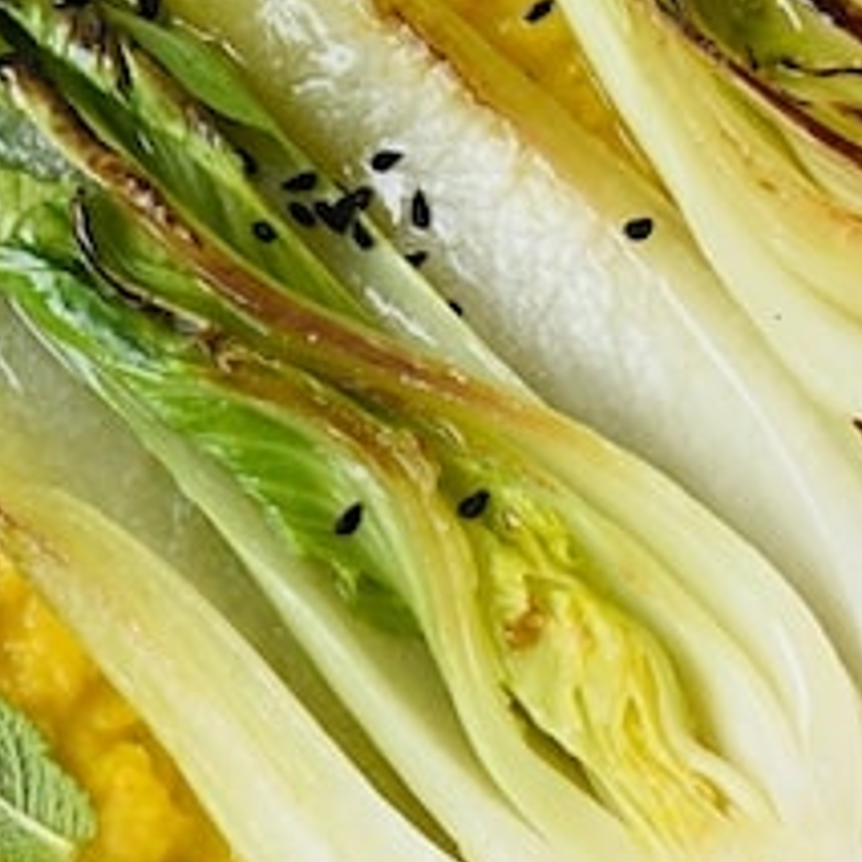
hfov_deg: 8.7
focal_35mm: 201
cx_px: 28
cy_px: 712
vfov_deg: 8.7
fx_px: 5663
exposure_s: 1/180
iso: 2000
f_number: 11
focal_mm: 32
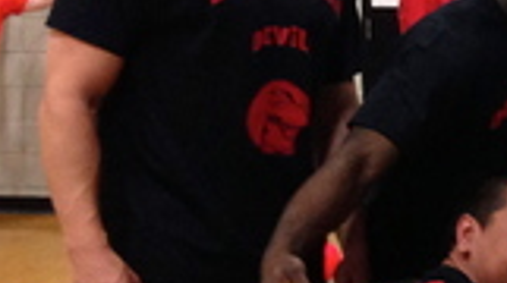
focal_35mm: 161
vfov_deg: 7.5
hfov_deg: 12.0
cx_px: 979
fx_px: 2161
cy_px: 69
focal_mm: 4.13
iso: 160
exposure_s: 1/20
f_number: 2.4
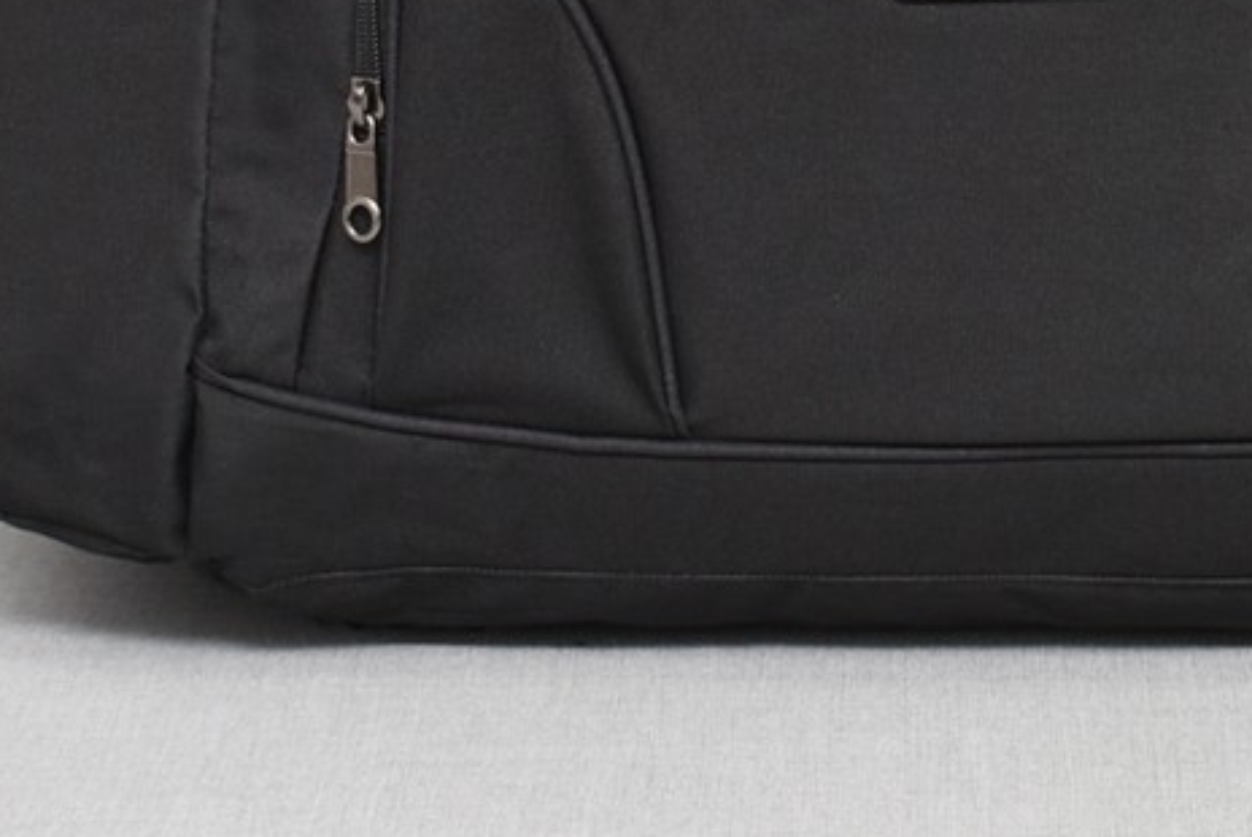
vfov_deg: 9.1
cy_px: -265
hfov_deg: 13.7
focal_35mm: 149
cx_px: 1047
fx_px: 5185
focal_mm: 36
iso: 100
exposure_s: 1/60
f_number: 5.6
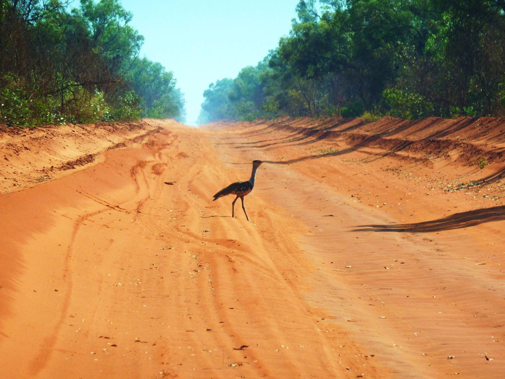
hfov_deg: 6.6
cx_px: 252
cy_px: 190
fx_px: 4377
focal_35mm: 300
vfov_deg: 5.0
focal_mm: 49.2
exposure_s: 1/400
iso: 100
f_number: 4.9
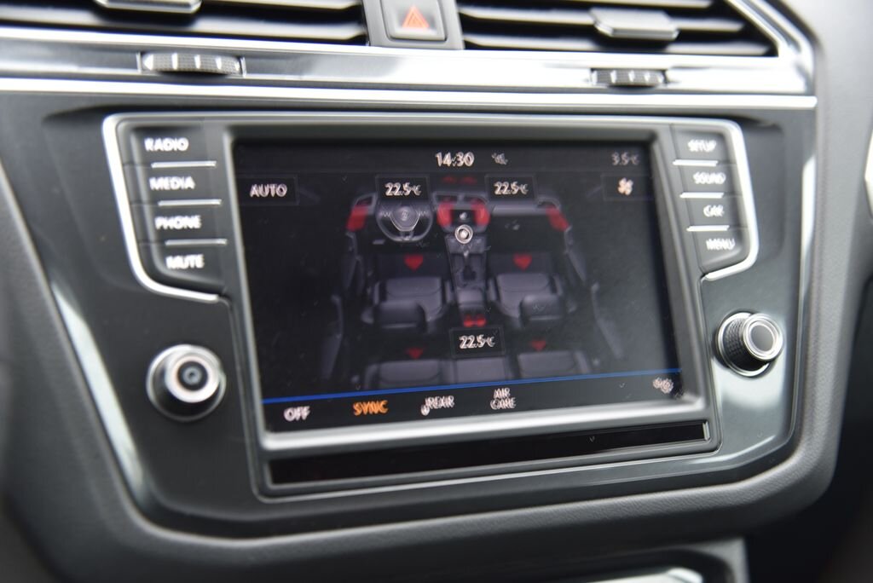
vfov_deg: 26.0
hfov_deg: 38.2
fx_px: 1262
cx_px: 436
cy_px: 292
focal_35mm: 52
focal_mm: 52
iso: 500
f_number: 4
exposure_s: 1/5
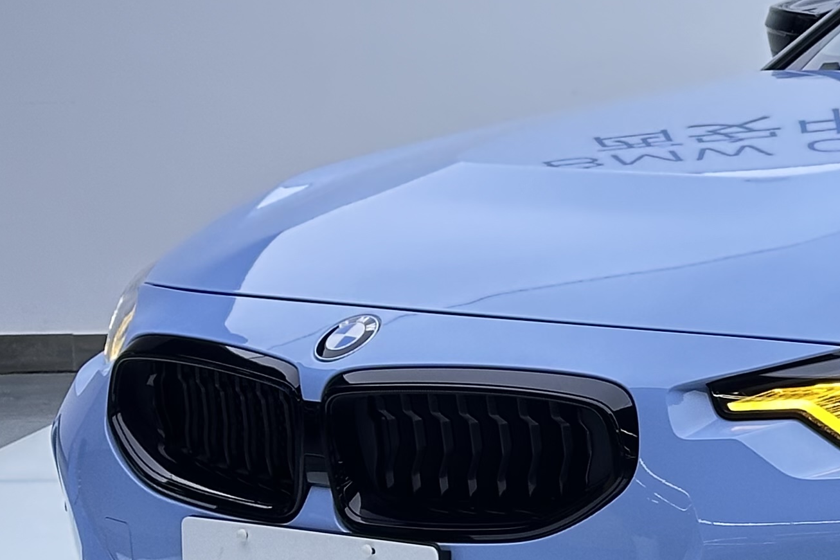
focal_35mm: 154
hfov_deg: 12.7
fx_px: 3593
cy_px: 183
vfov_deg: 8.9
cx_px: 1199
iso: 80
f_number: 1.78
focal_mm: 6.86
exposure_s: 1/98
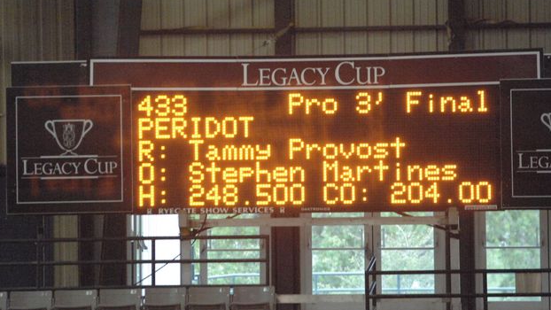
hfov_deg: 6.7
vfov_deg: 3.8
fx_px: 4720
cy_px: 129
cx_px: 269
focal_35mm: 323
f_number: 2.8
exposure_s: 1/320
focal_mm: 200
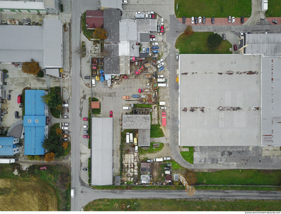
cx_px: 140
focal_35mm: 26
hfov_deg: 67.0
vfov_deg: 53.5
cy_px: 107
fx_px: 212
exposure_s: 1/25
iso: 112
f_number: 2.2
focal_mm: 4.73
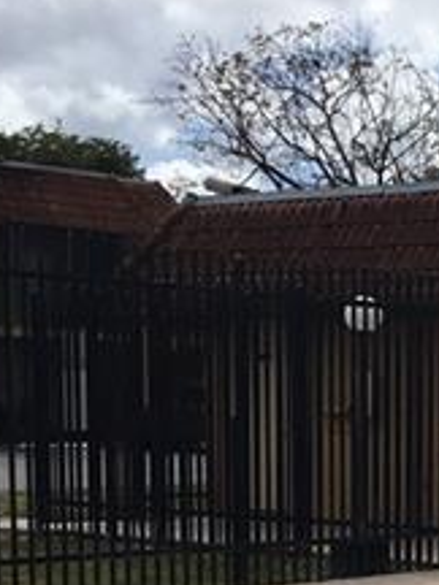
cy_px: 636
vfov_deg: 17.3
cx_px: 653
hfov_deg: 12.8
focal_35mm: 110
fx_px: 1860
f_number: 2.4
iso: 25
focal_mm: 3.3
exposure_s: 1/2551
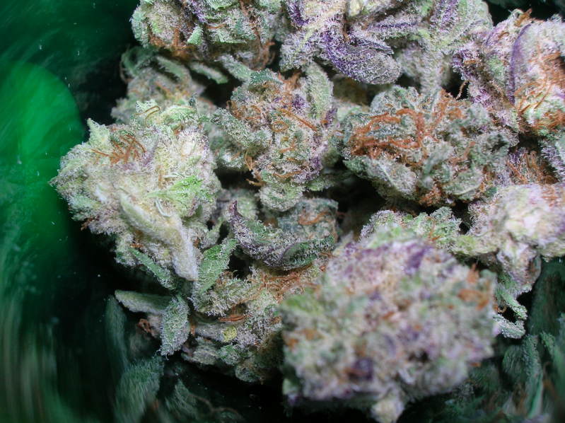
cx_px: 282
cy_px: 212
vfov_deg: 31.5
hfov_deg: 41.3
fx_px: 750
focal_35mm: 46
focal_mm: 7.7
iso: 50
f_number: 5.4
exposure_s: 1/60.1
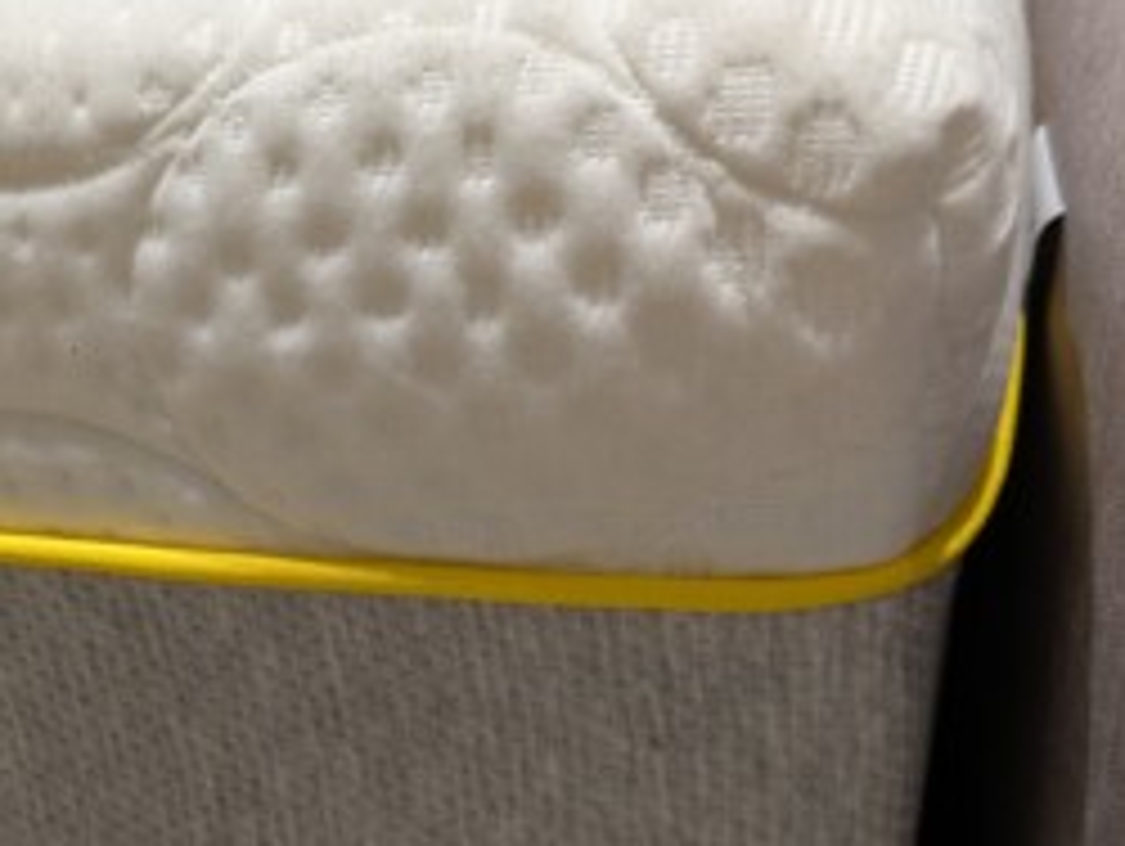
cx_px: 351
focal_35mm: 48
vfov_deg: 30.3
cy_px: 432
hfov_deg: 39.0
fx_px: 1561
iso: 222
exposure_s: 1/100
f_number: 1.89
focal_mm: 5.43
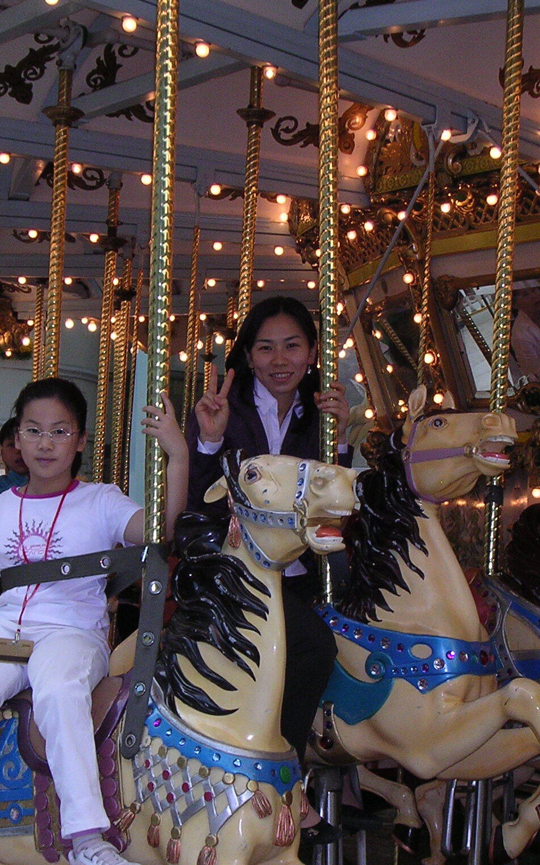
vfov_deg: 25.8
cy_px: 436
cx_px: 263
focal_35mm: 80
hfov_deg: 16.3
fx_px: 1884
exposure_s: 1/60.1
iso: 182
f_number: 3.3
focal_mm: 8.5
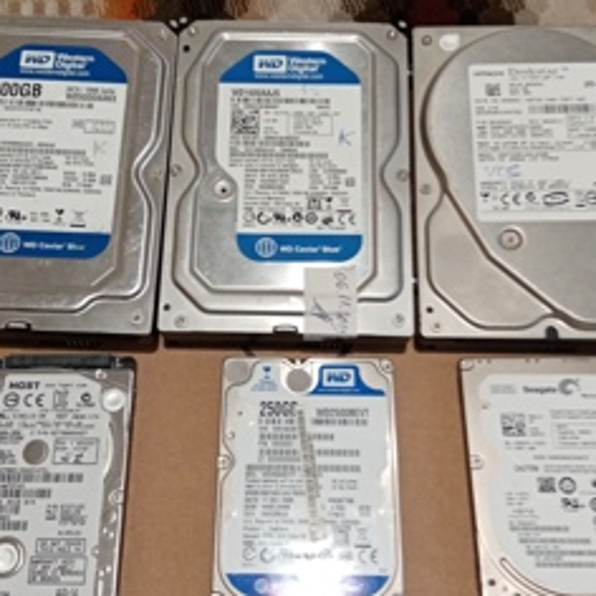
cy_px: 298
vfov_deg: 42.8
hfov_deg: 42.8
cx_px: 298
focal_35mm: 39
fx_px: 760
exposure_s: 1/20
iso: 371
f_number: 1.8
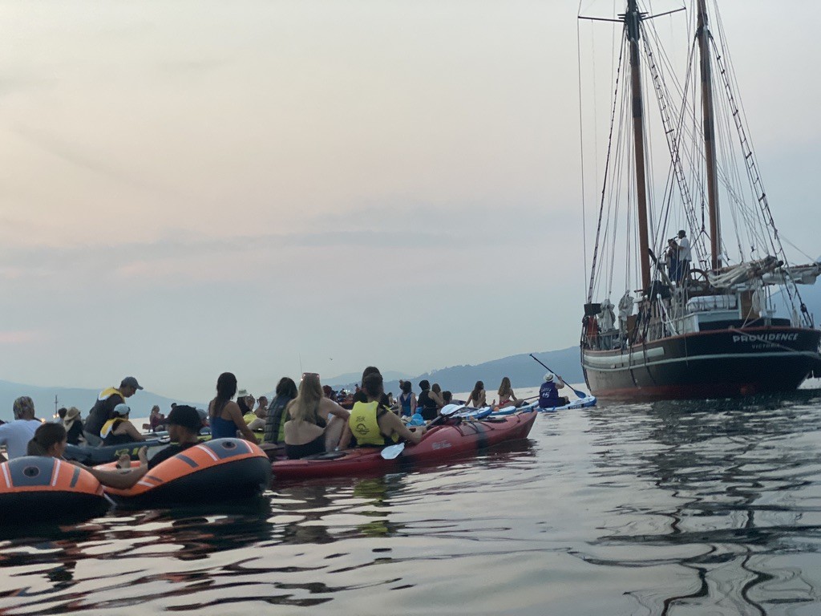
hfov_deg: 36.8
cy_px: 308
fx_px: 1233
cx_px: 410
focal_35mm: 52
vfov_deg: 28.0
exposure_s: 1/122
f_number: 2
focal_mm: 6
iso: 250
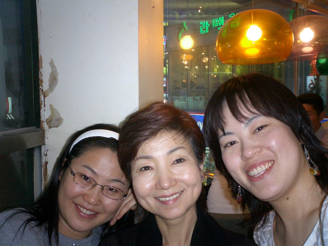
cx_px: 164
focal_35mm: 37
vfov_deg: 38.7
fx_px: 351
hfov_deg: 50.1
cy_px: 123
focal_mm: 5.6
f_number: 3.5
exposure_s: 1/40
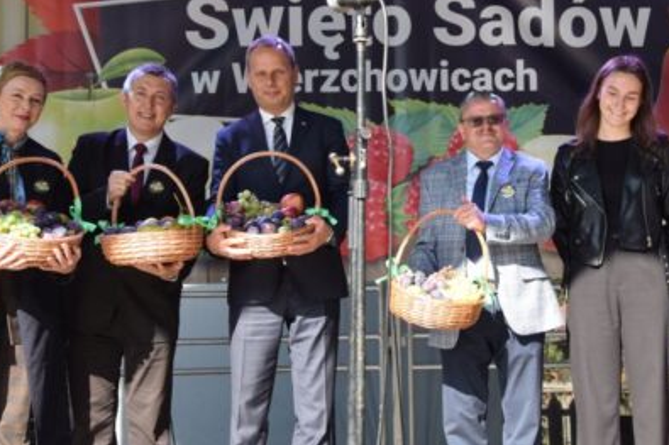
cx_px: 428
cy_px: 134
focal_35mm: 80
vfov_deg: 17.0
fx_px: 1482
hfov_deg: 25.4
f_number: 7.1
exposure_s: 1/200
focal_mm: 35
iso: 400
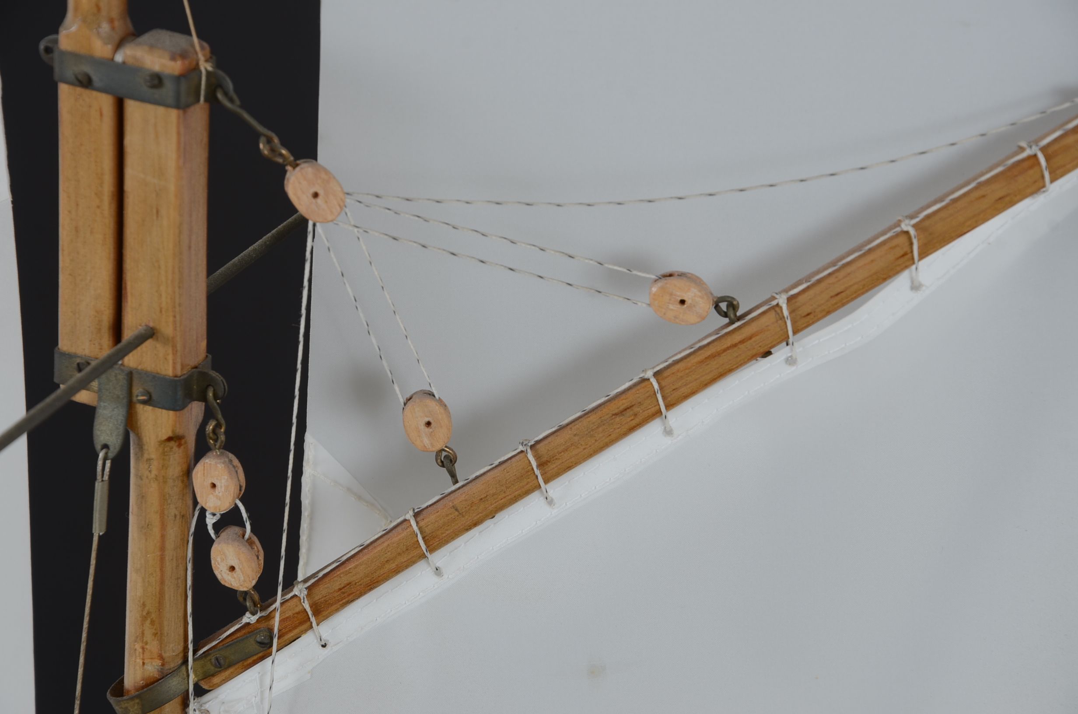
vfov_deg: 8.7
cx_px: 539
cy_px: 357
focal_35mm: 158
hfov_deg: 13.1
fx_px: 4706
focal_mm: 105
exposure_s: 1/60
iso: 125
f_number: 9
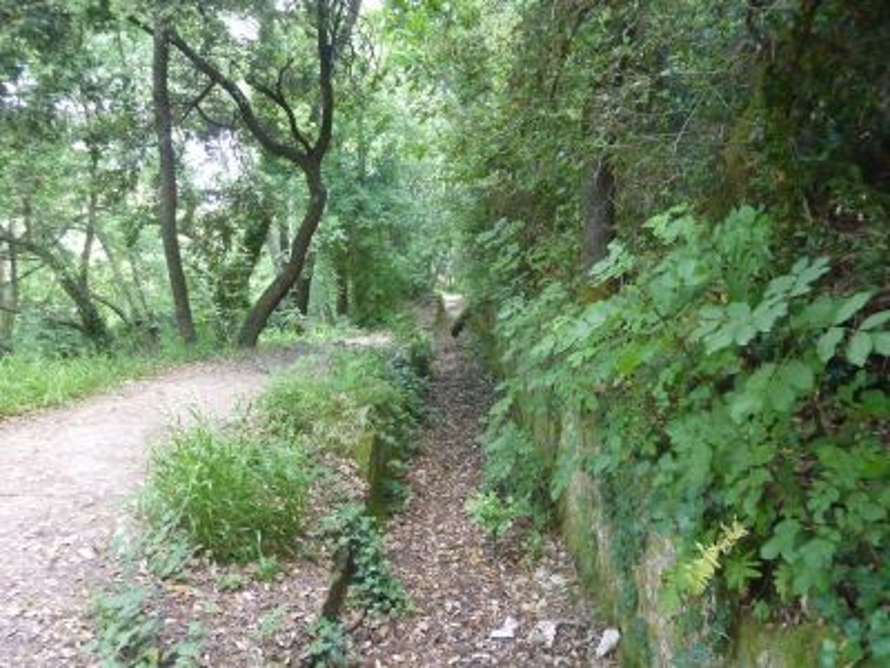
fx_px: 643
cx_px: 445
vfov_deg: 54.9
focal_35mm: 25
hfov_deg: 69.4
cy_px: 334
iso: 800
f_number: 3.3
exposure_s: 1/60
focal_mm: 4.1
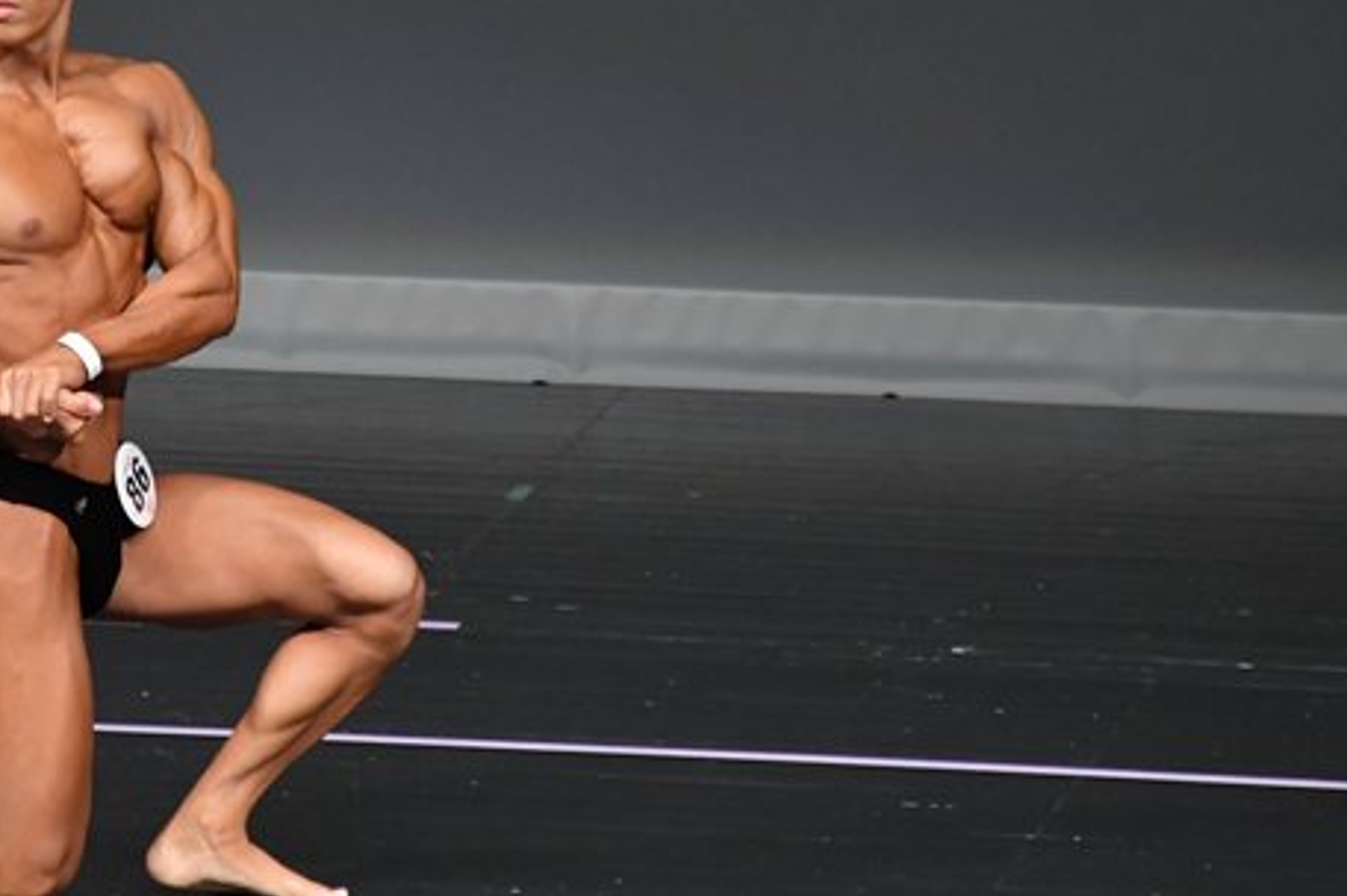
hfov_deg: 2.7
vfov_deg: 1.8
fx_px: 28527
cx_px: 231
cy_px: 318
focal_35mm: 763
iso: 4000
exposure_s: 1/400
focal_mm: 300
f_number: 5.6
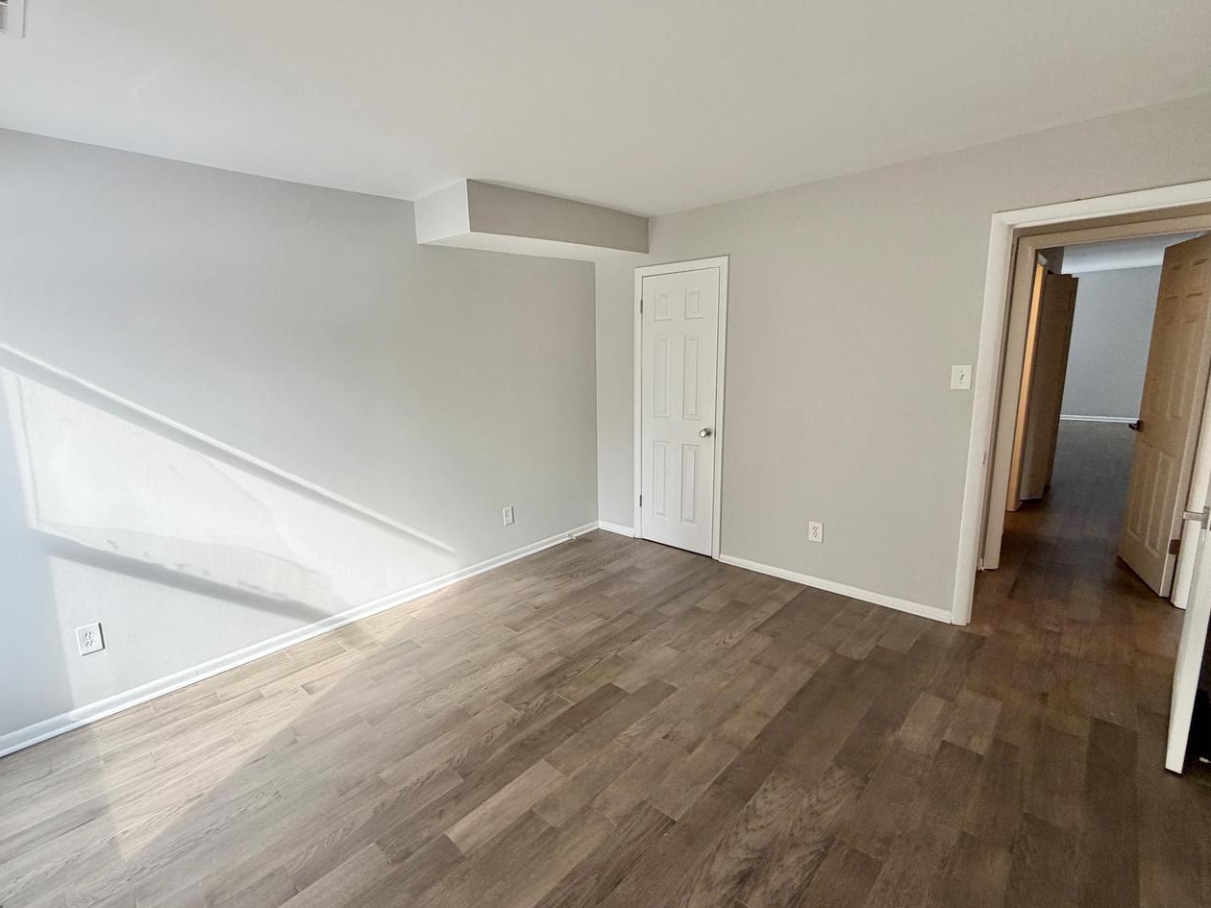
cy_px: 442
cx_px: 526
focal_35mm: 16
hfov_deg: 94.0
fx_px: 560
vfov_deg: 78.1
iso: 80
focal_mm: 2.22
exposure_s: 1/121
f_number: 2.2
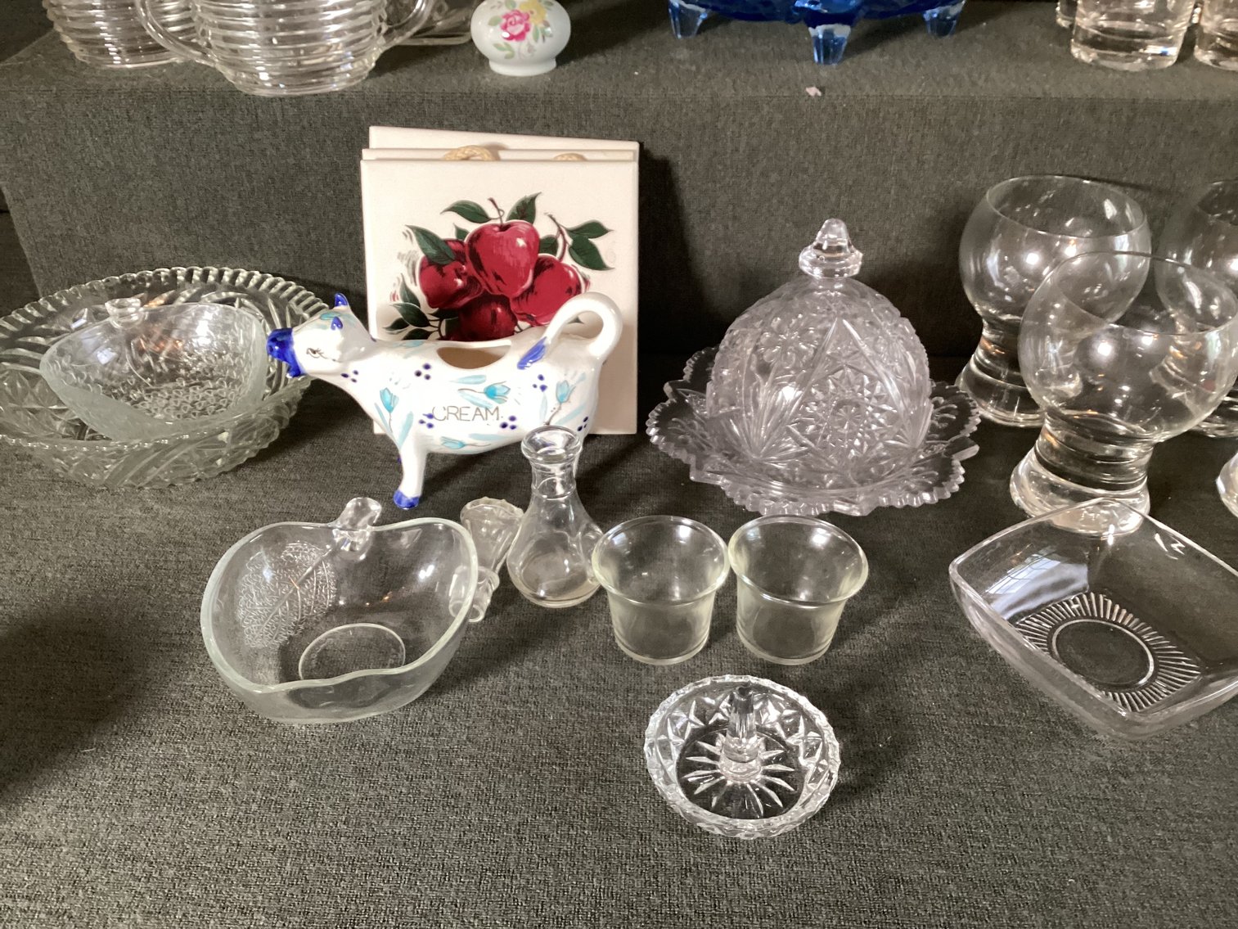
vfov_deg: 45.4
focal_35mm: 31
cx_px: 619
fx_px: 1109
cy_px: 464
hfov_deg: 58.3
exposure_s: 1/40
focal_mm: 3.3
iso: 250
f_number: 2.4
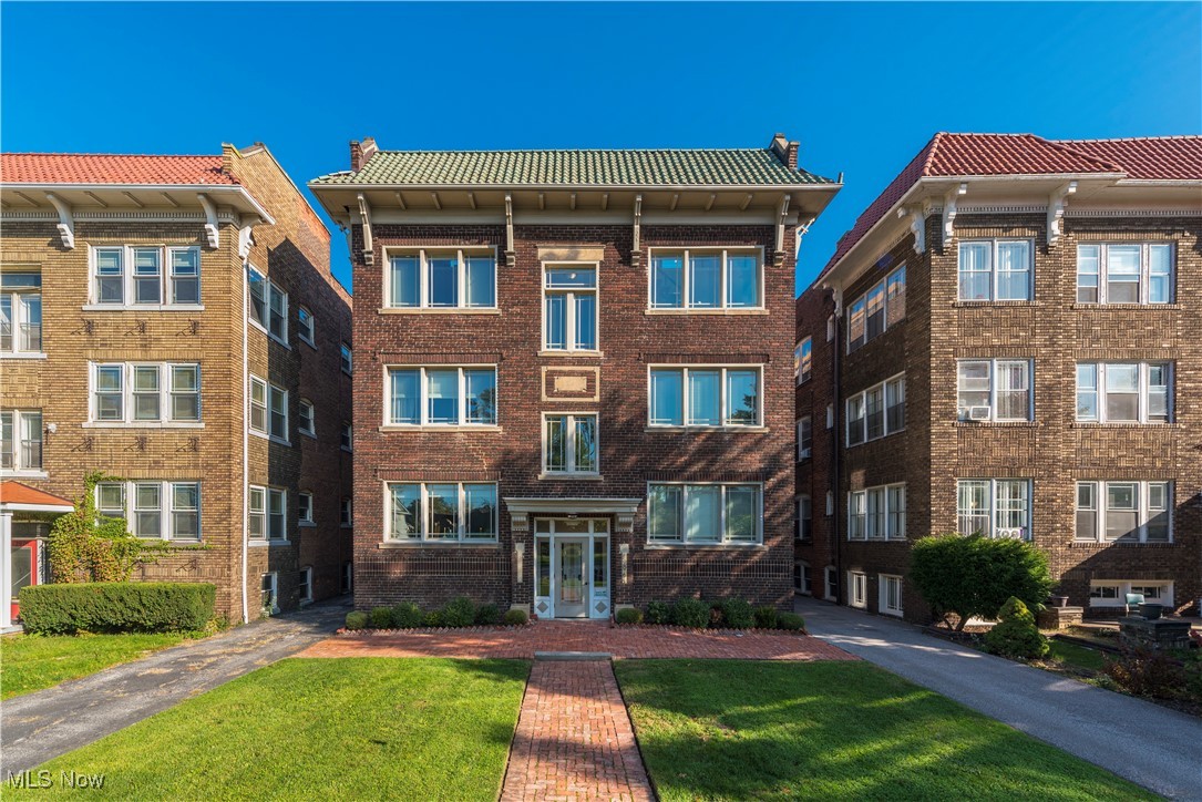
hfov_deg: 104.2
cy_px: 401
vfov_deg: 81.2
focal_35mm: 14
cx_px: 601
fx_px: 468
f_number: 9
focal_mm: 14
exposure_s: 1/160
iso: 200
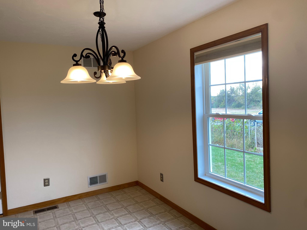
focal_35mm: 26
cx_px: 154
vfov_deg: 53.1
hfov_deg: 67.3
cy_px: 115
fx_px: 231
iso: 64
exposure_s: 1/120
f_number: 1.8
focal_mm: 4.25
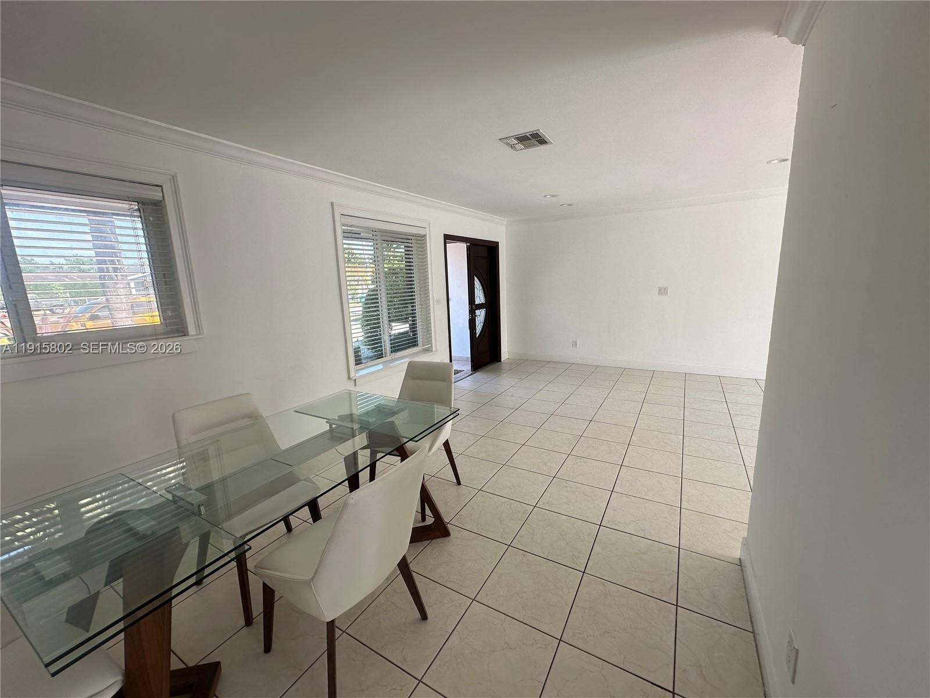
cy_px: 349
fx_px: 376
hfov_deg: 102.1
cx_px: 465
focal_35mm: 14
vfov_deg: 85.7
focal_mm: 2.22
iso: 40
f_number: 2.2
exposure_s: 1/150
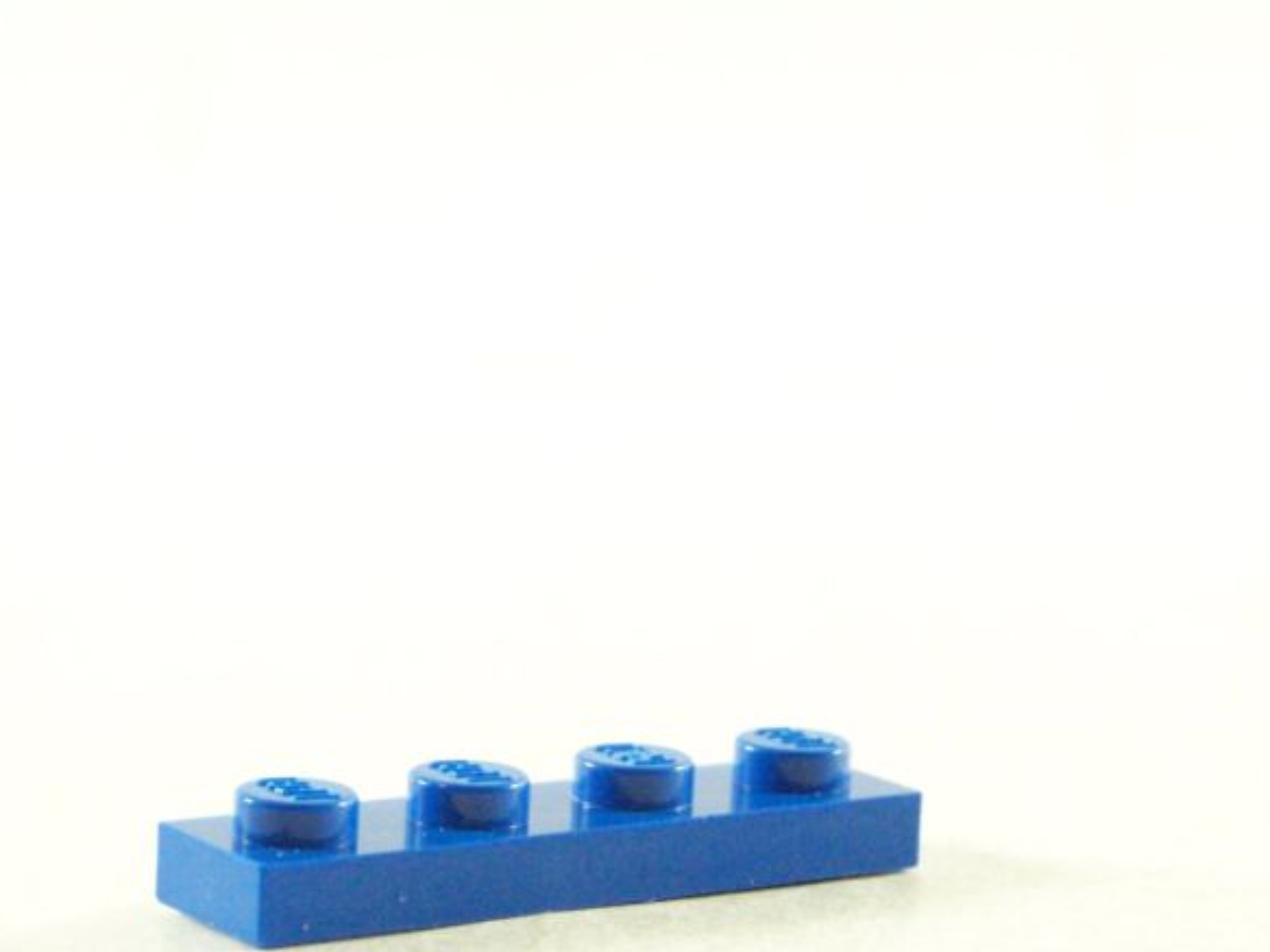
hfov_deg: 13.7
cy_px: 715
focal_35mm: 144
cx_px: 649
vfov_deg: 10.3
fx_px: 5282
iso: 400
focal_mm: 13.7
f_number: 3.2
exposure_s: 1/60
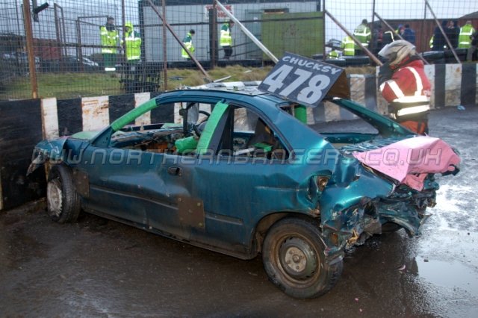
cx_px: 239
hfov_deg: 49.6
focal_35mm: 39
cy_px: 159
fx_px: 518
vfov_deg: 34.2
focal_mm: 26
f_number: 4.2
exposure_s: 1/60
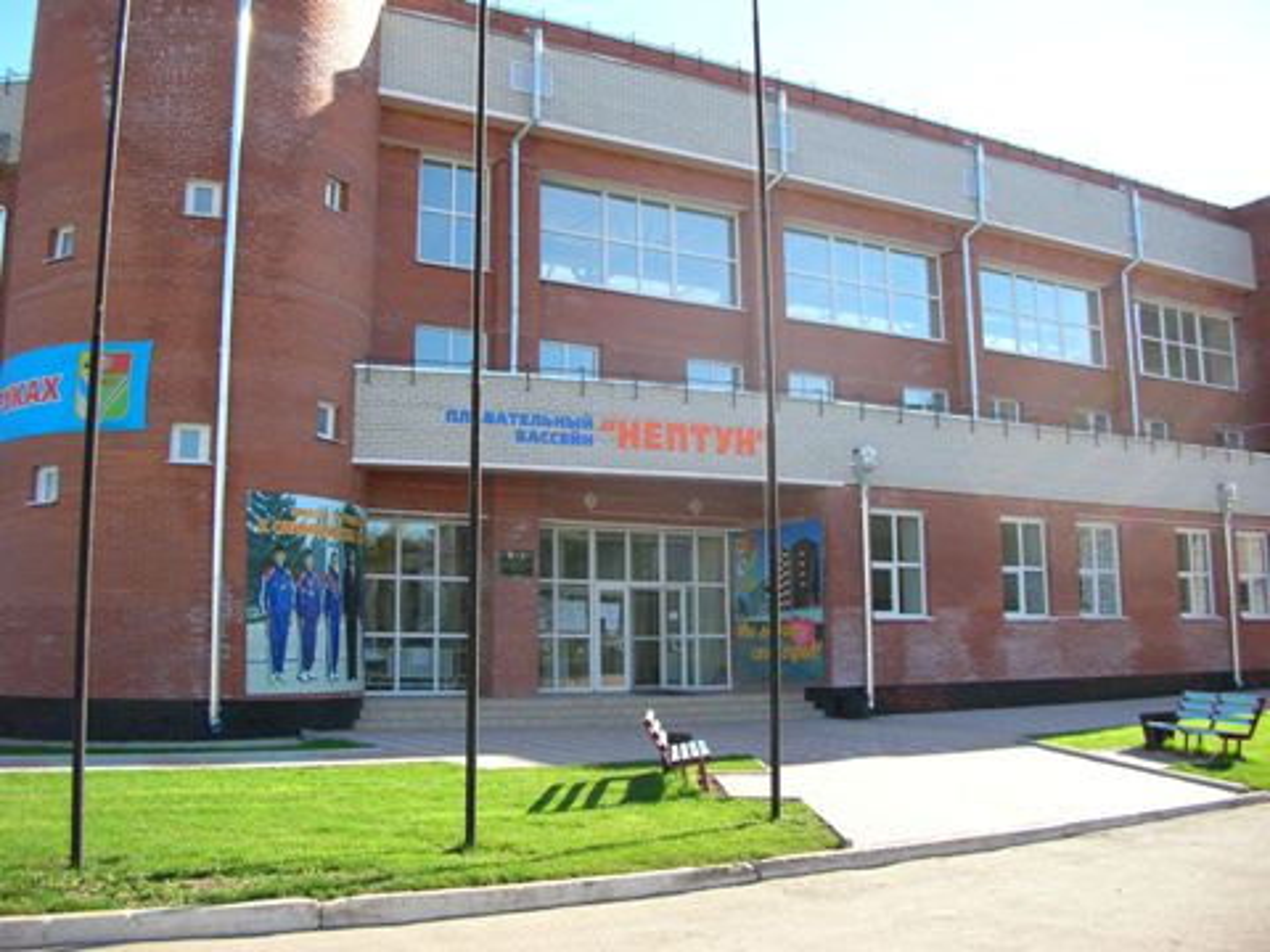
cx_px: 635
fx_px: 1284
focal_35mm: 35
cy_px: 476
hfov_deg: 52.6
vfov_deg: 40.7
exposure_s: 1/277
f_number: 2.8
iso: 50
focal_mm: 5.8
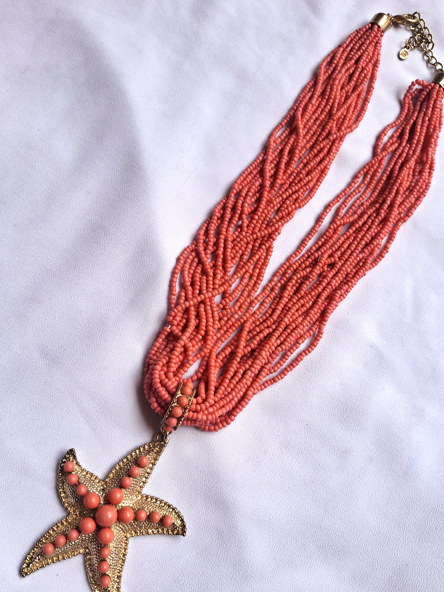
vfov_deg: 63.3
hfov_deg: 49.7
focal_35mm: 28
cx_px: 218
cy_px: 325
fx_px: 479
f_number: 1.8
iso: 25
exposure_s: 1/167
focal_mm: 4.69
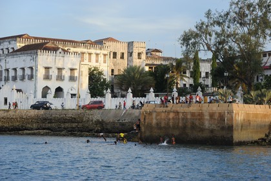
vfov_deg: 13.0
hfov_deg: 19.5
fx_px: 790
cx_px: 136
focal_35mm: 105
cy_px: 90
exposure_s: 1/320
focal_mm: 105
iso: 400
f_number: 5
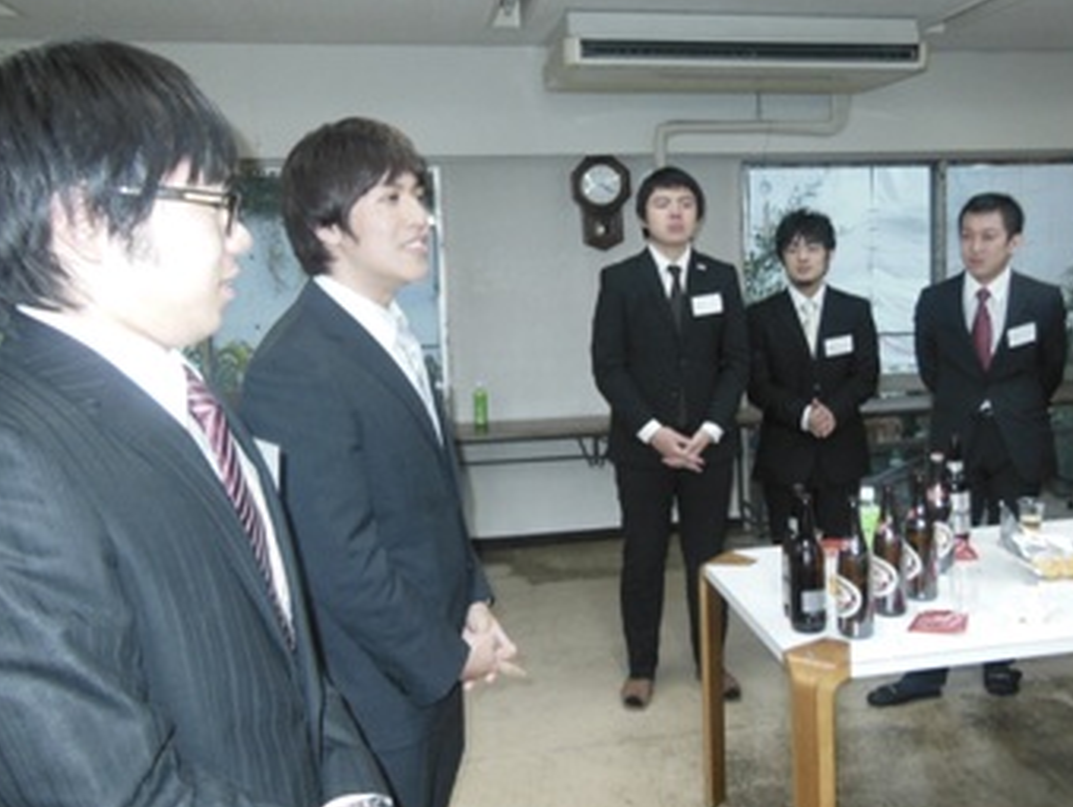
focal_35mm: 33
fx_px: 1024
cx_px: 608
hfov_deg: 55.1
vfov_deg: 43.0
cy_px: 373
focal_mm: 4.5
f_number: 3.5
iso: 500
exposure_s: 1/25
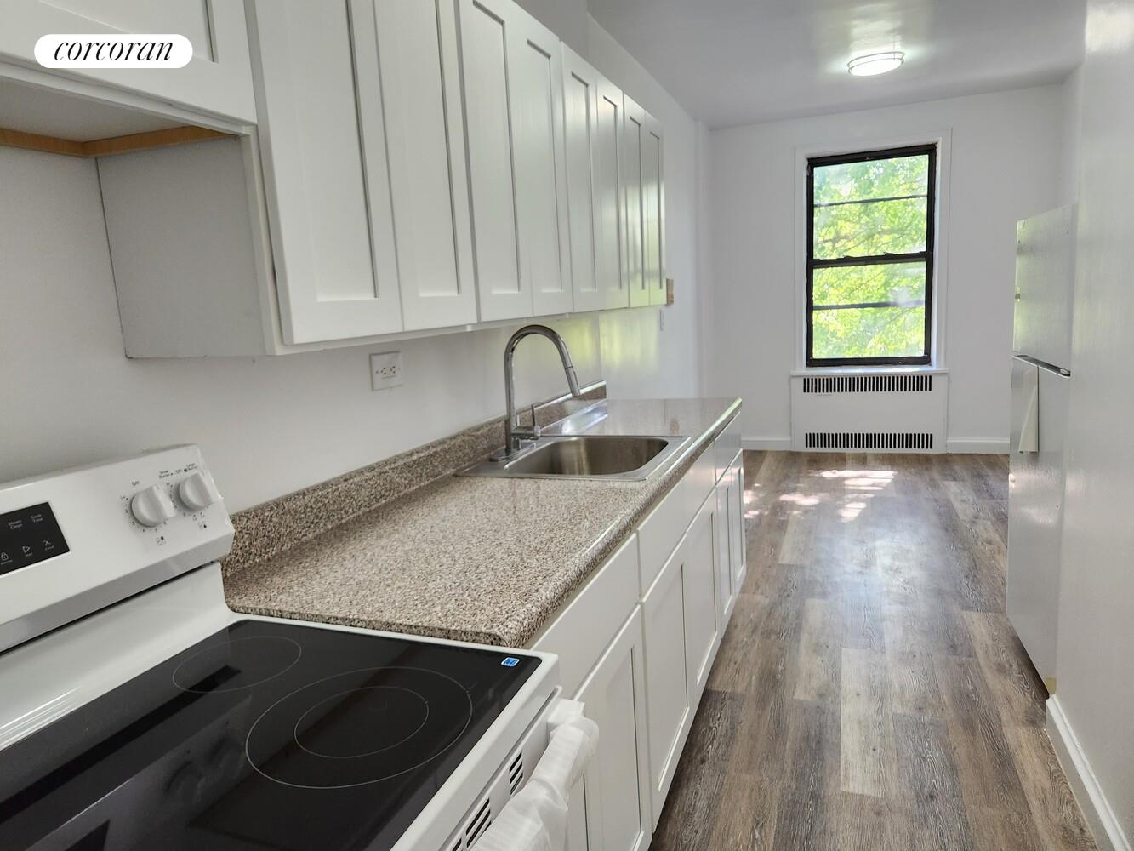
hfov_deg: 73.9
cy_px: 426
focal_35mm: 23
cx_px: 567
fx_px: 754
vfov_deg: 58.9
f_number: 1.8
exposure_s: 1/120
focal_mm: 5.4
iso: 250
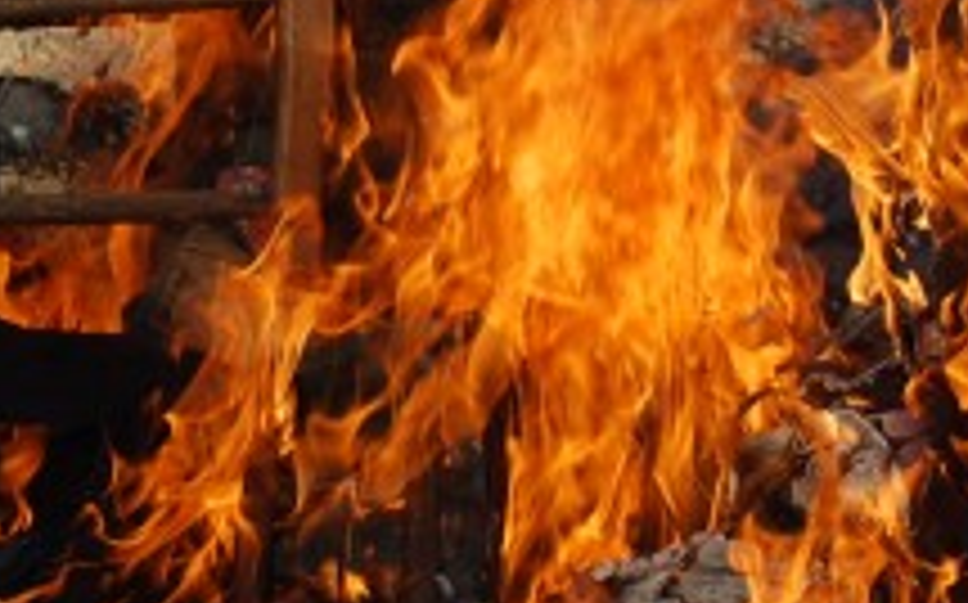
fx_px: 5378
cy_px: -225
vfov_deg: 6.4
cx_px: 227
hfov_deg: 10.3
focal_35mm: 204
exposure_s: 1/250
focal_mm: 32
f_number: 8
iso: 100
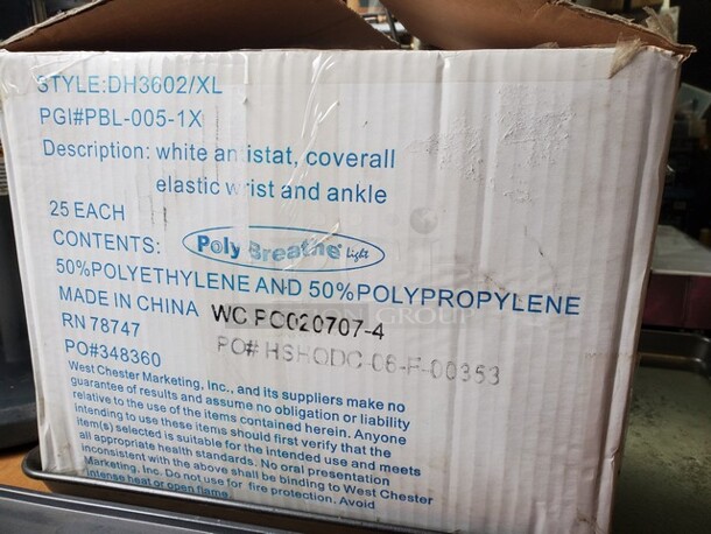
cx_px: 356
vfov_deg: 53.1
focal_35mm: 26
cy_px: 267
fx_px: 534
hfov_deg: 67.3
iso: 125
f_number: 2.4
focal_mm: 4.3
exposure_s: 1/120
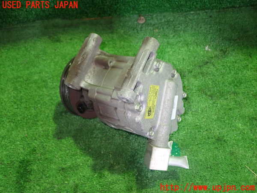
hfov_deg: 49.0
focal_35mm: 38
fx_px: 282
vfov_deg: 37.7
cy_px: 96
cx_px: 128
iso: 800
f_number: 2.7
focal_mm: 6.83
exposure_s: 1/30
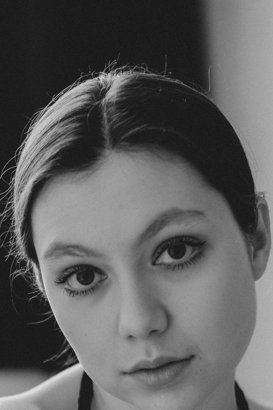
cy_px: 360
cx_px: 74
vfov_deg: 18.0
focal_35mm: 112
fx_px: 1274
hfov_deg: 12.2
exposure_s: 1/125
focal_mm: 35
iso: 200
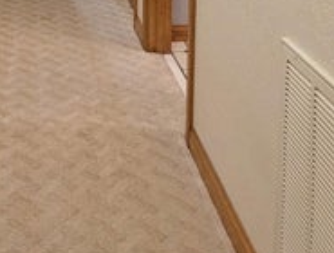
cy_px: -128
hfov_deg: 33.6
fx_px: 532
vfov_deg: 22.0
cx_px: 56
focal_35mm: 55
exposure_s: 1/30
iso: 45
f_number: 1.95
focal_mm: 2.23
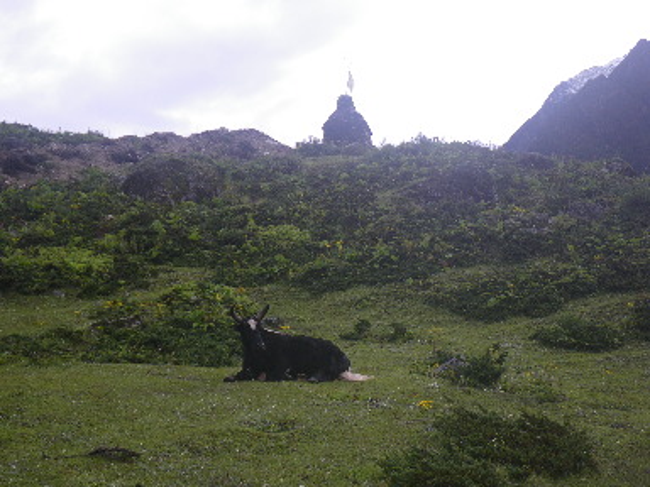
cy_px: 244
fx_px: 958
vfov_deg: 28.6
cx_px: 325
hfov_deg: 37.5
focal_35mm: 51
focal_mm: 9.1
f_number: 4.4
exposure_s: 1/160
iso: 50
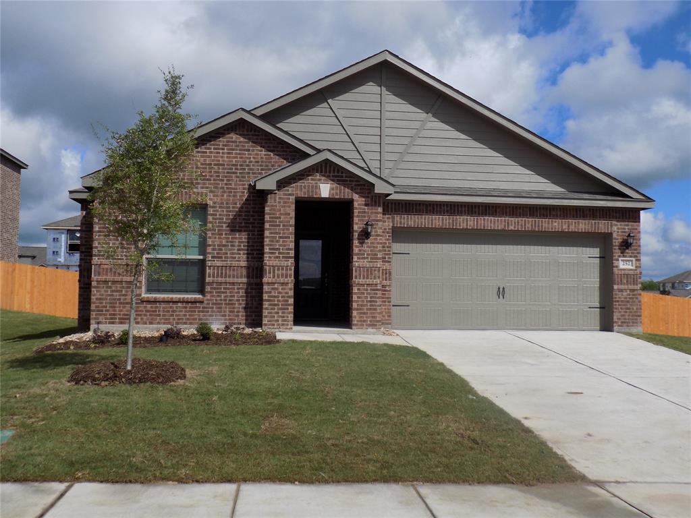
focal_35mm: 34
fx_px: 679
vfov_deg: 41.8
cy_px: 259
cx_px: 346
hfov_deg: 54.0
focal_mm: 6.1
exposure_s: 1/200
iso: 80
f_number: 10.9
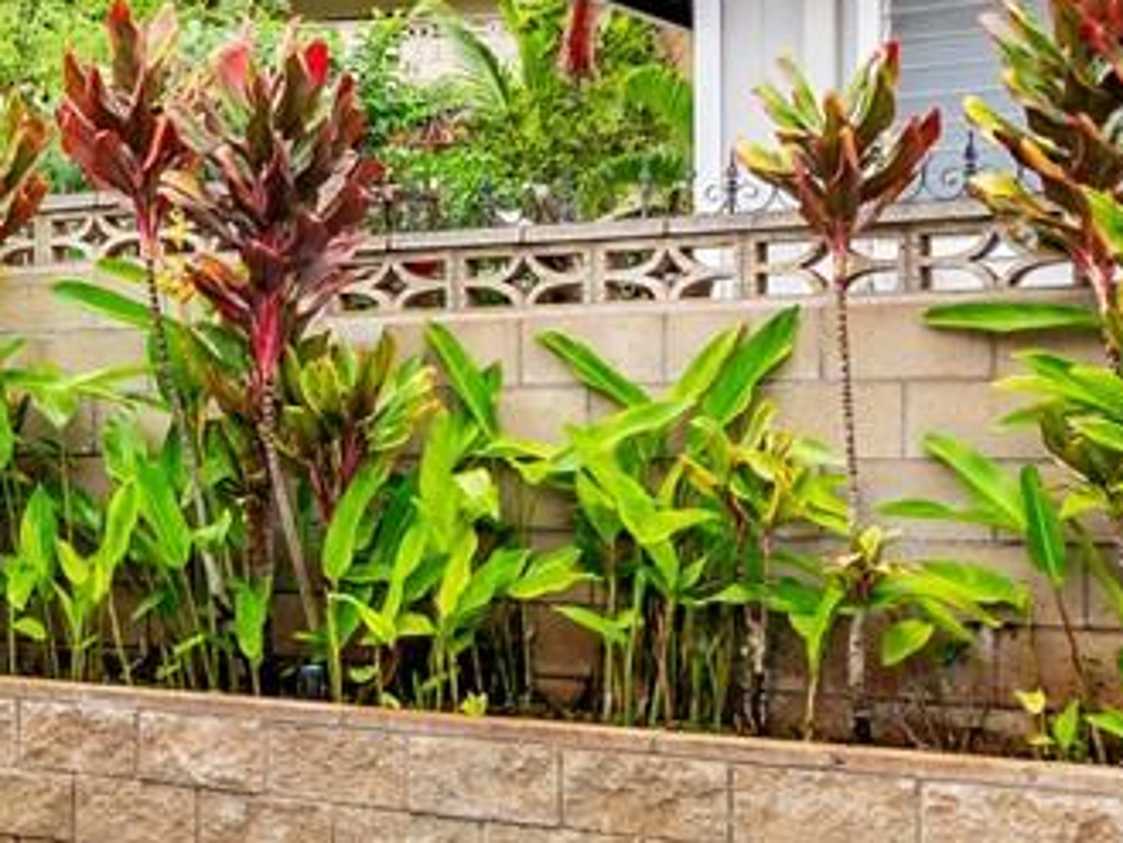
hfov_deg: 25.1
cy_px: 549
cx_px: -302
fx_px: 2207
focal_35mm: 68
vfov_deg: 21.6
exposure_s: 1/1600
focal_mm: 7
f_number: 4
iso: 100
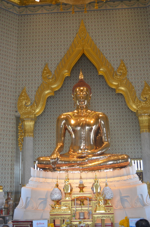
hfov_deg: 27.9
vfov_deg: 41.2
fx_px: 301
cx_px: 75
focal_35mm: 48
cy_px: 114
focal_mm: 32
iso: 500
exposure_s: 1/60
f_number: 4.8
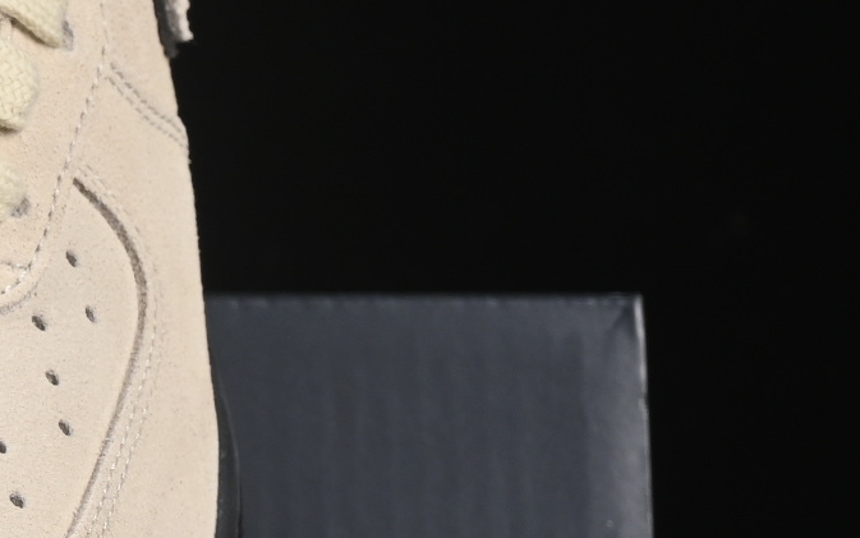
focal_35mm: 316
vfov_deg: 4.2
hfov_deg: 6.5
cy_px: 326
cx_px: -635
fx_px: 7408
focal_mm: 50
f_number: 8
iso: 160
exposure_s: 1/80
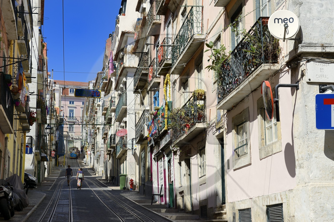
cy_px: 111
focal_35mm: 70
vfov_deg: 19.4
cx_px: 167
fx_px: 649
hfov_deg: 28.9
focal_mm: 70
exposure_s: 1/320
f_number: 9
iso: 100
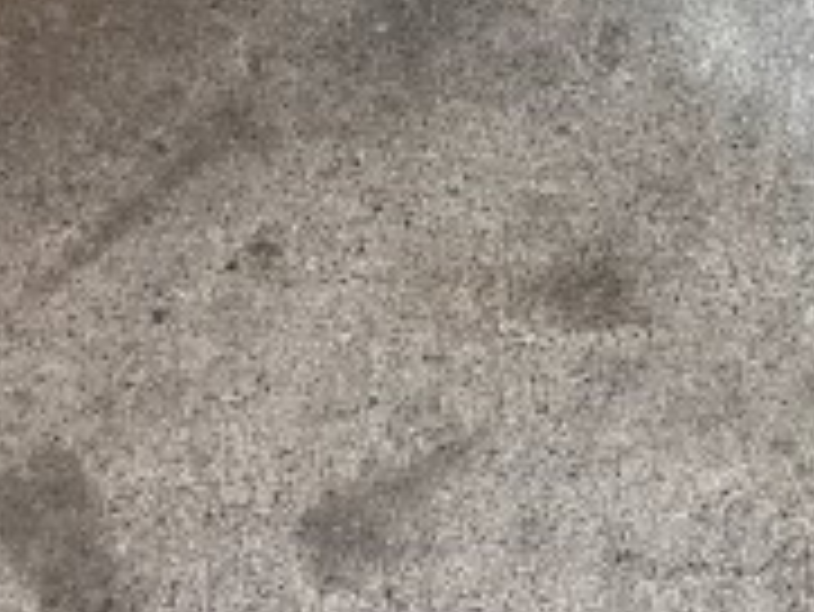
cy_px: -392
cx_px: 863
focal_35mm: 99
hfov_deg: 19.1
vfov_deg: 13.8
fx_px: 2330
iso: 160
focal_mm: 3.99
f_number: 1.8
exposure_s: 1/60
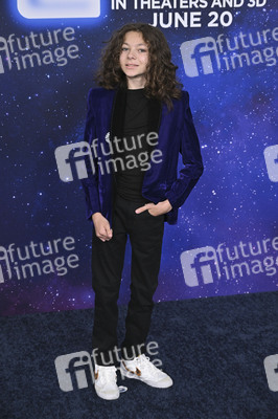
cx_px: 139
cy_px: 210
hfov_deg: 20.3
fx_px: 777
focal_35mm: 67
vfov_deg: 30.1
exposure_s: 1/320
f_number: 5.6
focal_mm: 67
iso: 1600
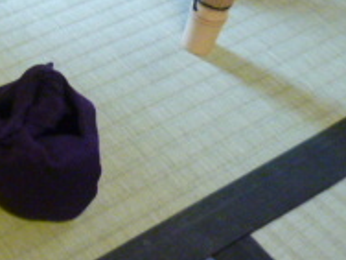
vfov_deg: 16.3
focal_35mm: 85
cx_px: -107
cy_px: -94
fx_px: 850
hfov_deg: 20.9
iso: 400
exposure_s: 1/25
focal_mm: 4.5
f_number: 2.8
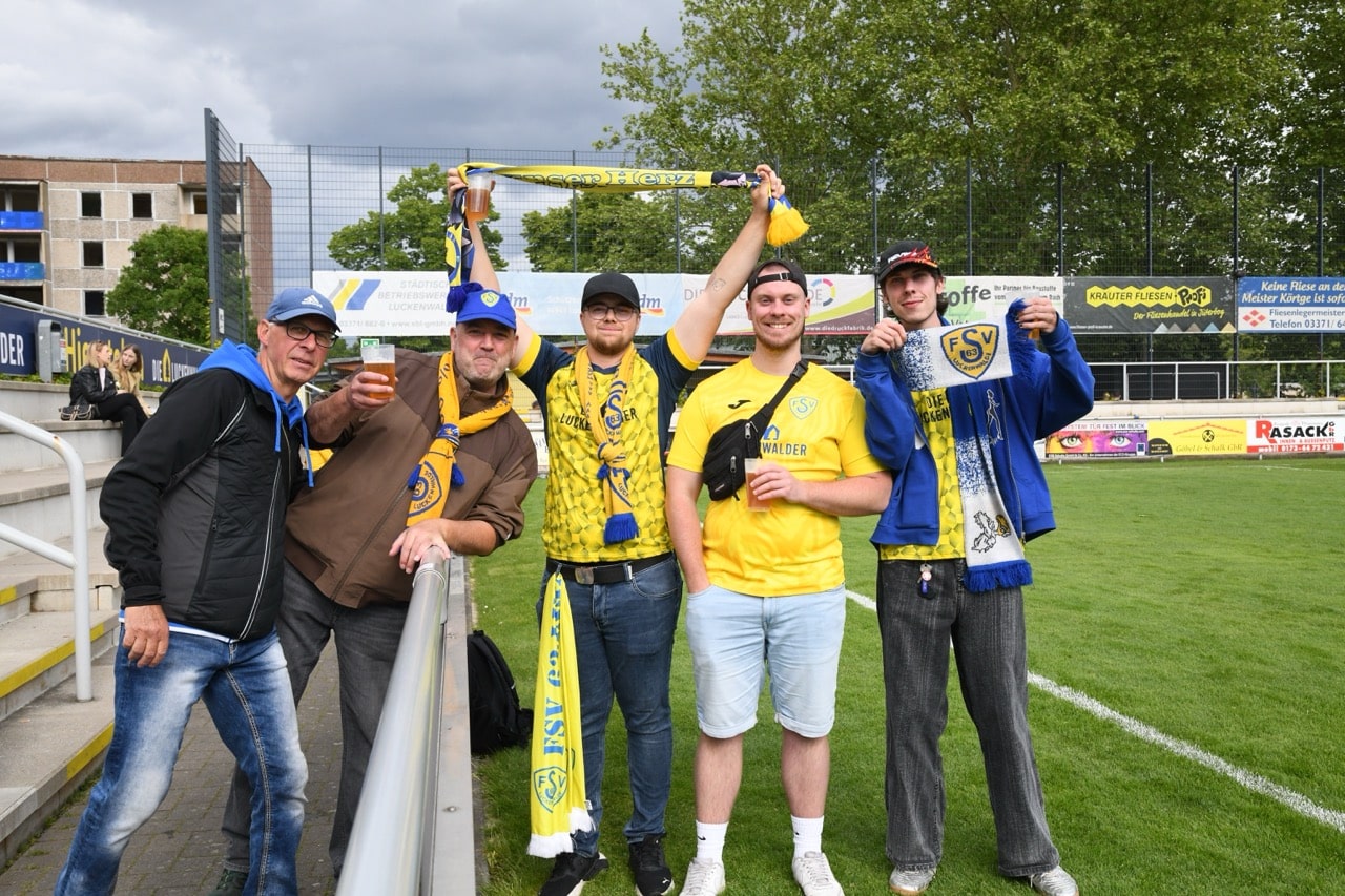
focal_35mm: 34
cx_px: 672
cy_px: 448
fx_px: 1270
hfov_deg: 55.8
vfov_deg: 38.9
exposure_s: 1/1000
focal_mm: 34
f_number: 10
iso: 1250
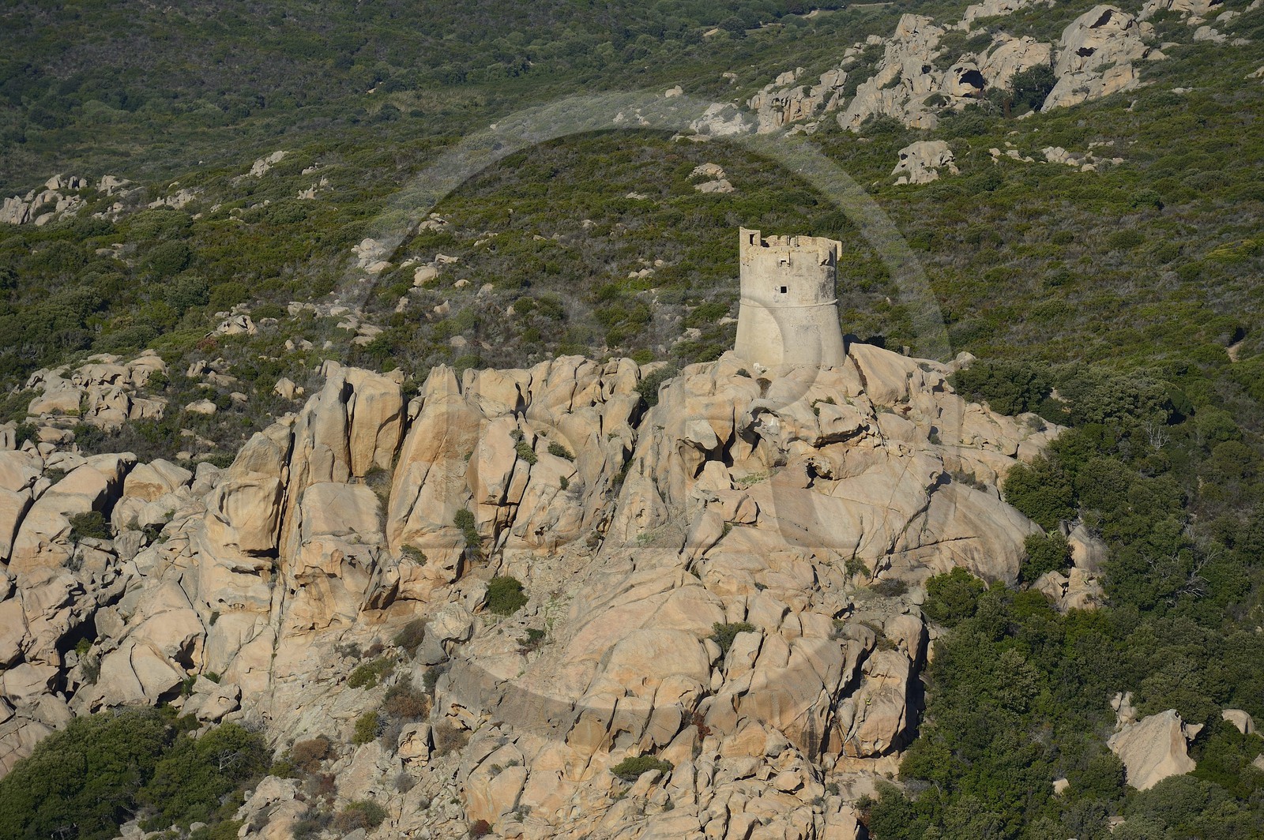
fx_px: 7016
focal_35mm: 200
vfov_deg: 6.9
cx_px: 632
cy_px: 420
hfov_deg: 10.3
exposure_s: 1/1600
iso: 400
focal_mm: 200
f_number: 8
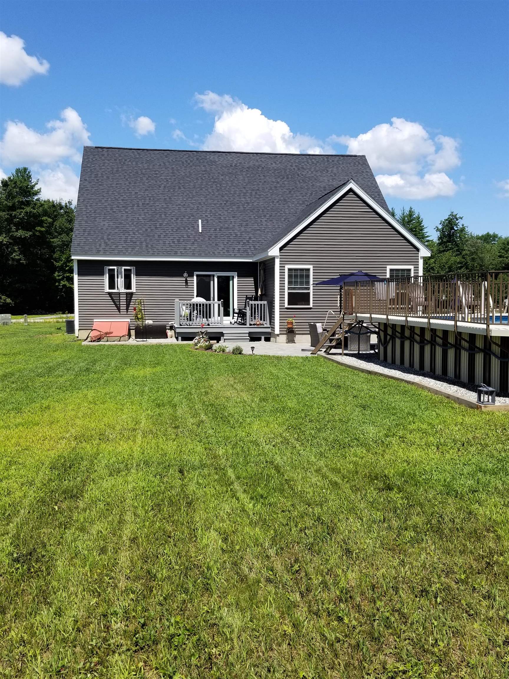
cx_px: 254
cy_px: 340
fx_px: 510
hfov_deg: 53.1
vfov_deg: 67.3
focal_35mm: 26
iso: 50
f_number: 1.7
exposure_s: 1/2538
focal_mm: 4.25
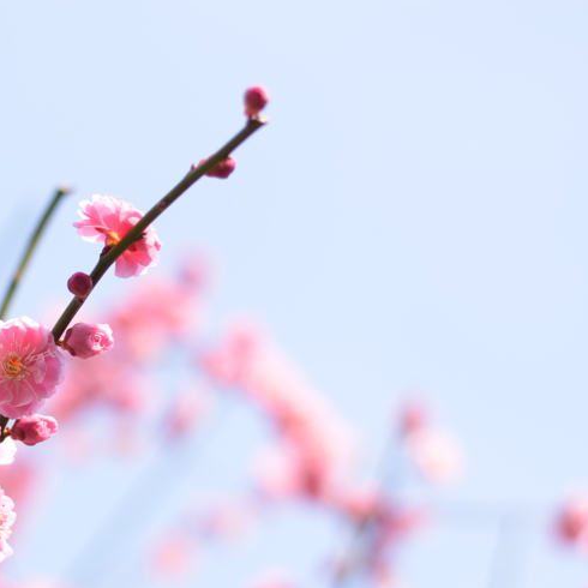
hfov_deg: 13.0
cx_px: 74
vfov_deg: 13.1
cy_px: 403
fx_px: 2556
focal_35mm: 133
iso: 100
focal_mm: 50
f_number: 2.4
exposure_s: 1/750
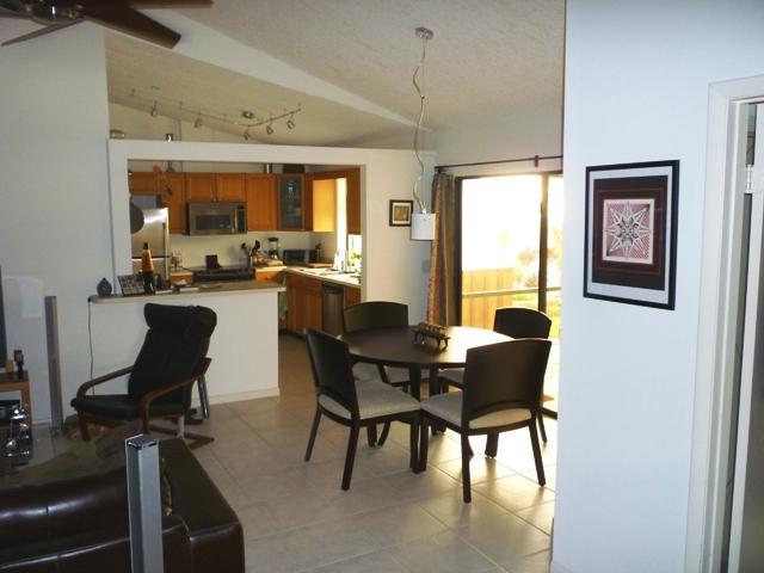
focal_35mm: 29
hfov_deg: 61.7
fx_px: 640
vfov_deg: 48.2
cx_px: 382
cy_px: 286
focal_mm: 5.2
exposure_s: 1/30
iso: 250
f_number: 3.3
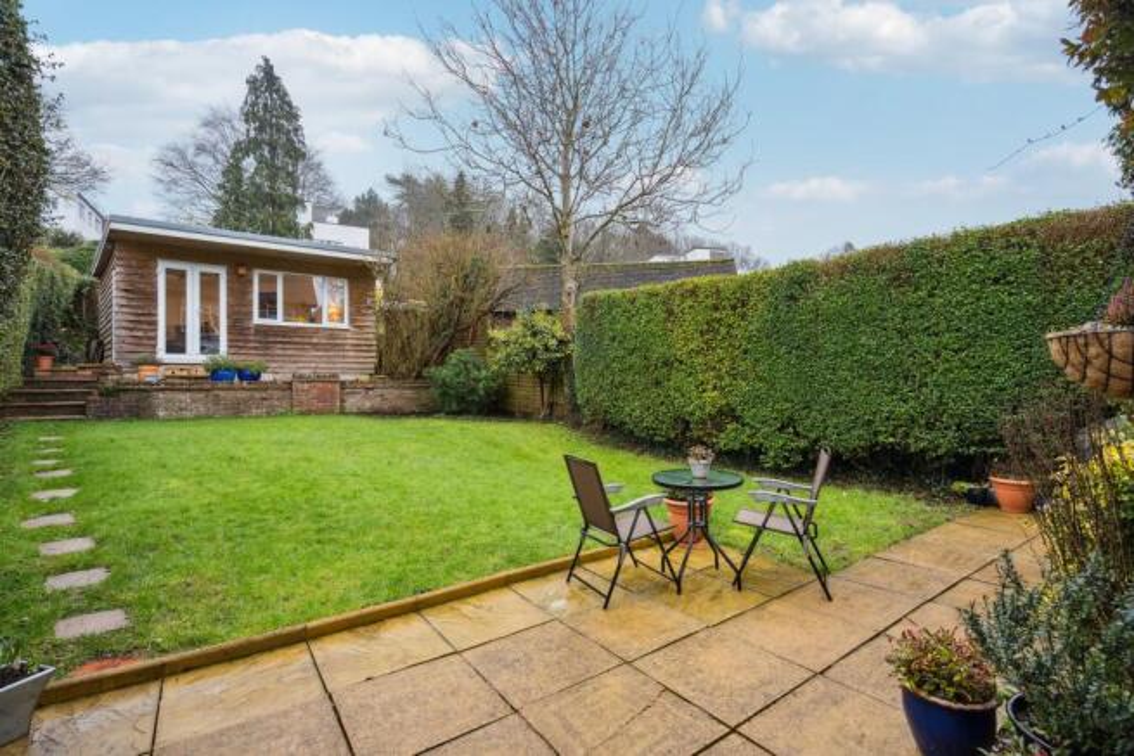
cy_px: 378
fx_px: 504
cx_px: 567
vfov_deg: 73.8
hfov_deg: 96.7
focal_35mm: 16
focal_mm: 16
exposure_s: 1/40
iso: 320
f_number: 8
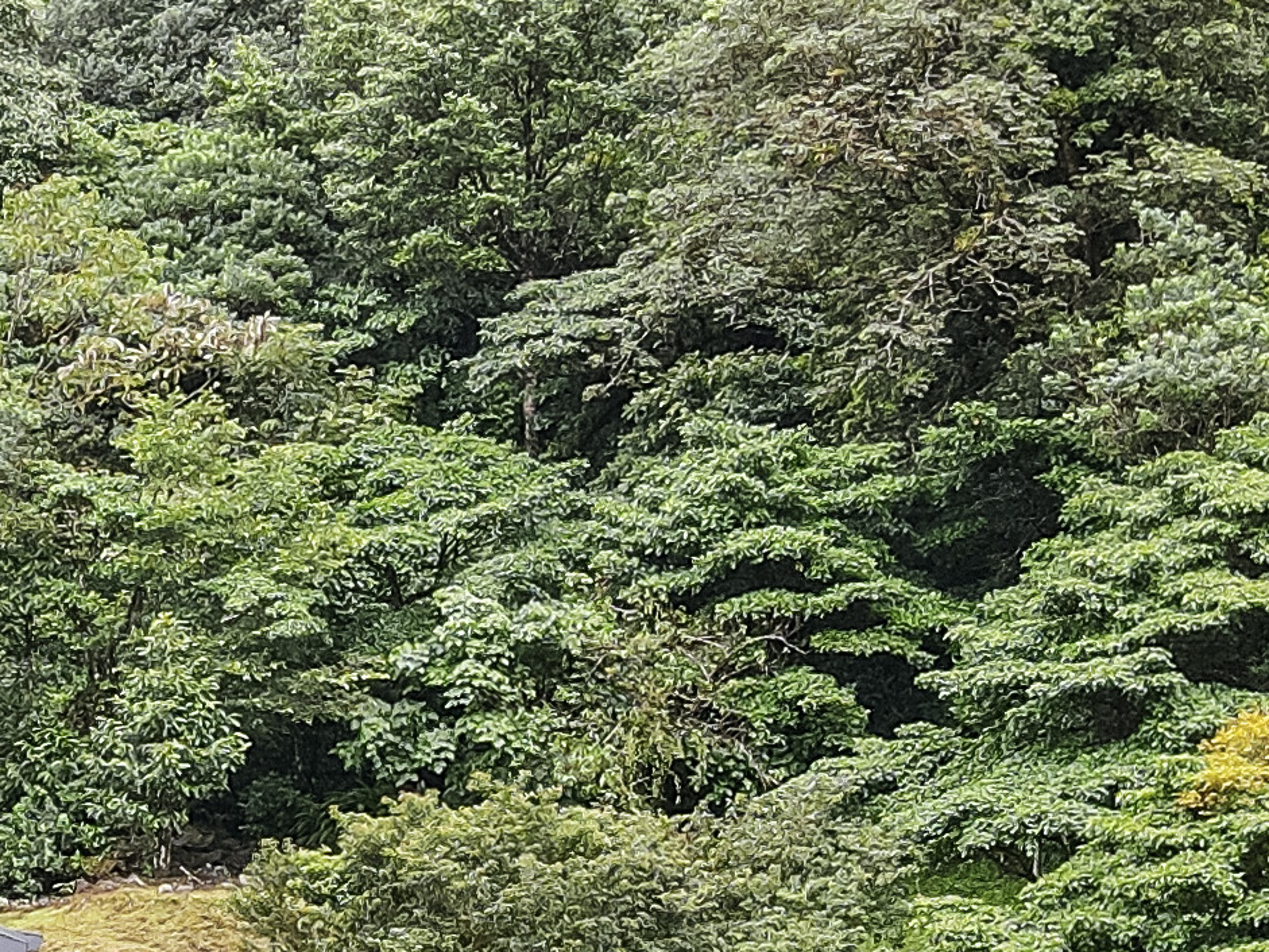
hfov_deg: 18.2
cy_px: 1166
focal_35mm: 102
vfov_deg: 14.0
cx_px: -276
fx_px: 3740
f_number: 2.8
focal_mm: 4.5
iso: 100
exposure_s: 1/40
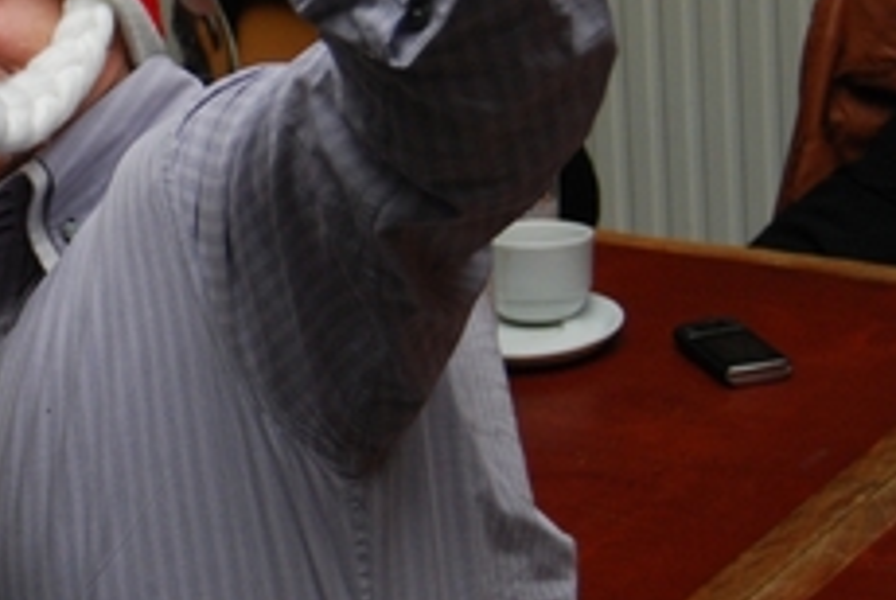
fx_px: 3115
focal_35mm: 125
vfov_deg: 11.0
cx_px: -97
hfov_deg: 15.9
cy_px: 162
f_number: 4.5
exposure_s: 1/60
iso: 640
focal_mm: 32
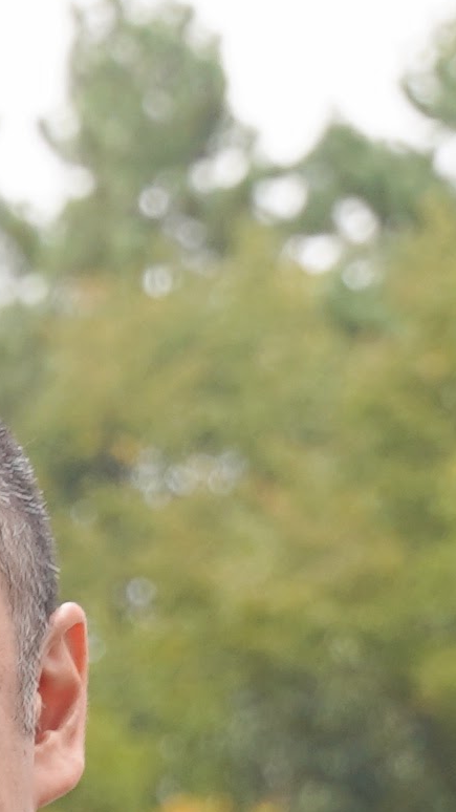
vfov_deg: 7.0
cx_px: -1337
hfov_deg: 3.7
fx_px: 6647
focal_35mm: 309
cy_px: 858
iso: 200
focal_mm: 39
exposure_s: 1/160
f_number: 4
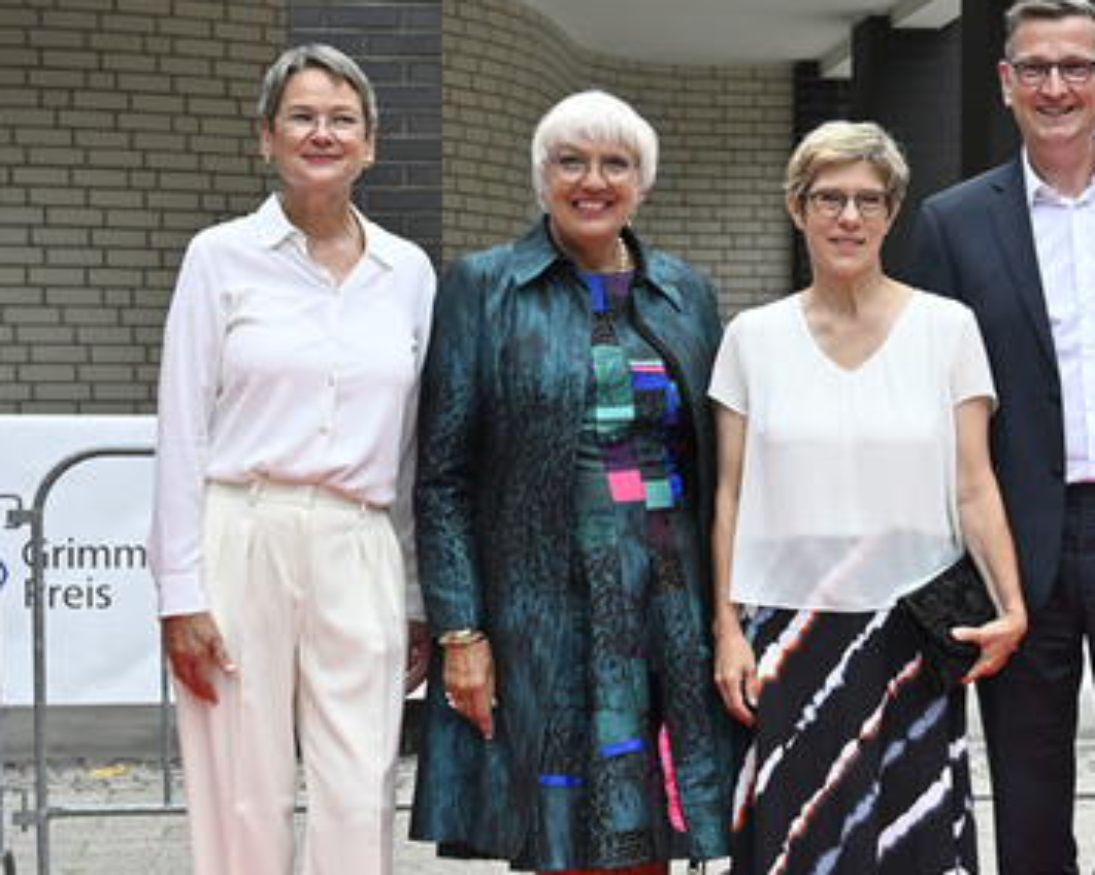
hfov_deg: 37.8
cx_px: 694
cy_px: 430
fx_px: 1588
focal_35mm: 49
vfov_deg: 30.8
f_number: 5.6
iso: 2000
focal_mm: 41
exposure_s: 1/500
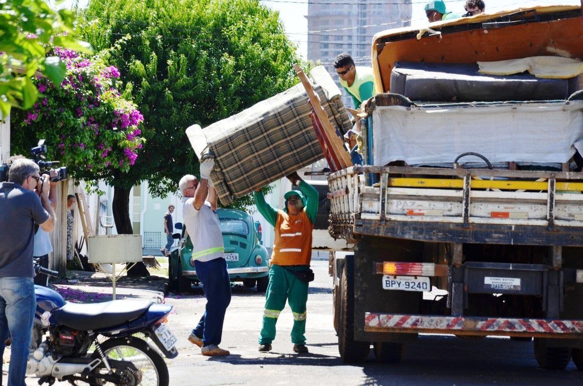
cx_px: 292
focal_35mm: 158
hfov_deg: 13.1
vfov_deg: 8.7
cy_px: 193
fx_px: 2545
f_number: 8
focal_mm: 105
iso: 180
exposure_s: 1/250
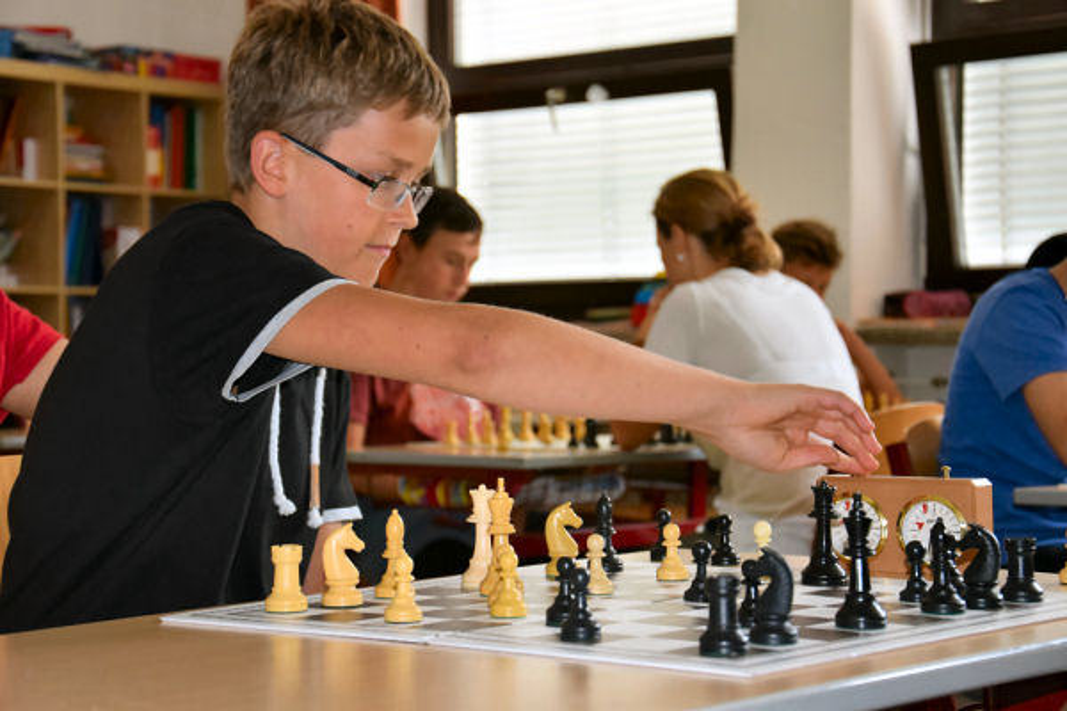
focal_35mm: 75
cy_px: 356
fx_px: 2223
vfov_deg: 18.2
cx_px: 534
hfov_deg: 27.0
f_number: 5
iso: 800
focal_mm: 50
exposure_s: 1/60
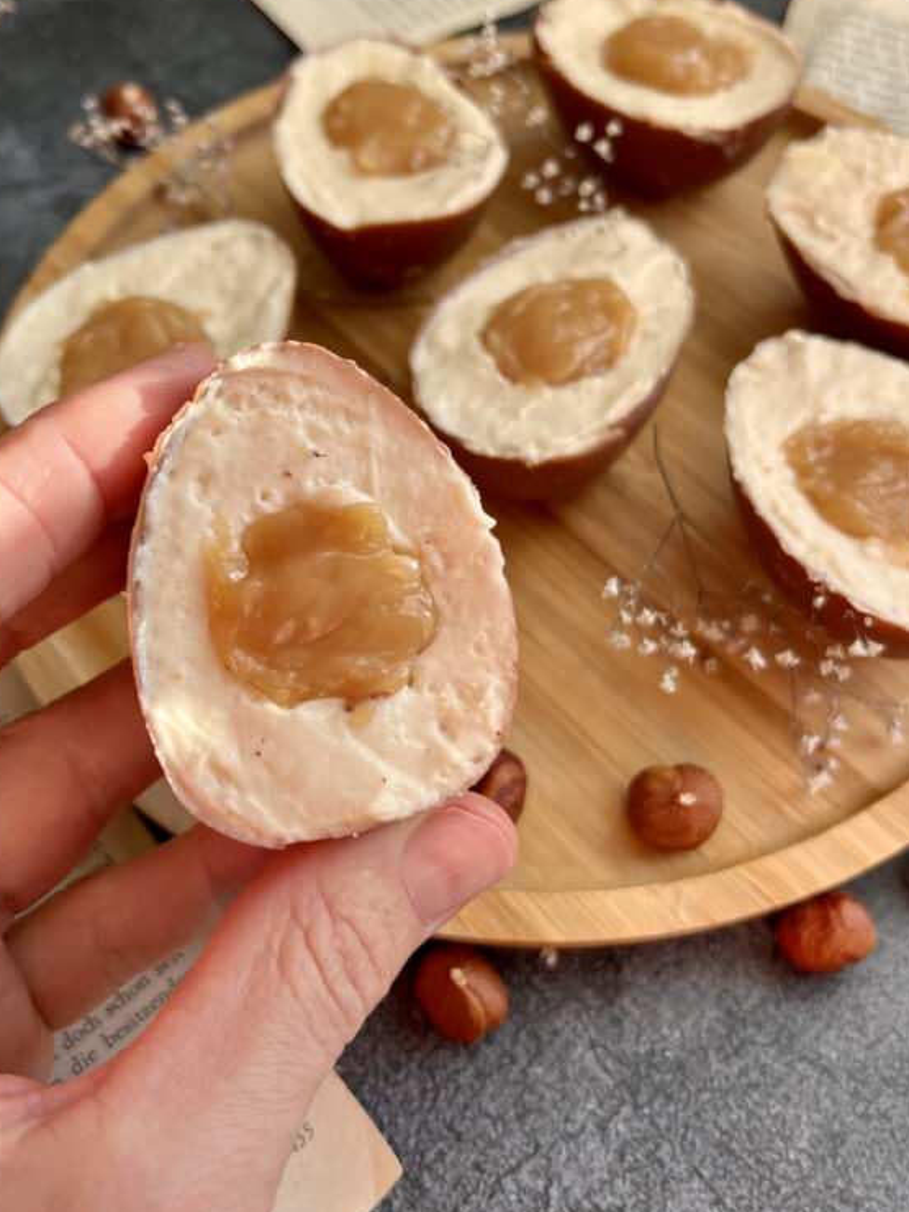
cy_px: 552
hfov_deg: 39.6
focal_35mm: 36
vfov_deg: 51.3
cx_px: 395
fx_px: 1260
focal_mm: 5.7
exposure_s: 1/166
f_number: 1.5
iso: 40
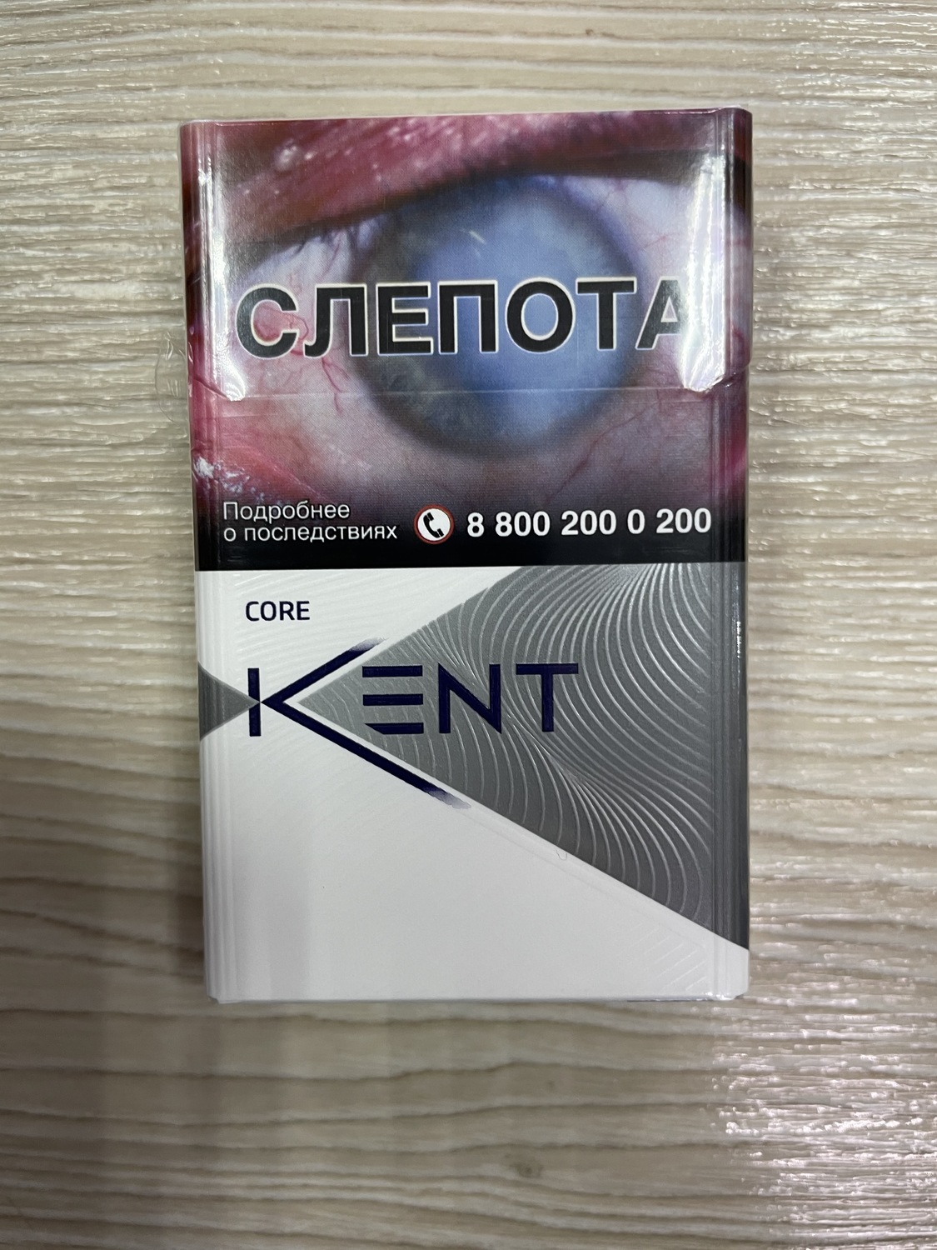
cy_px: 625
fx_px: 938
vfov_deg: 67.3
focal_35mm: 26
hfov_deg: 53.1
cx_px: 468
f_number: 1.6
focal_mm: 4.2
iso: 64
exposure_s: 1/50
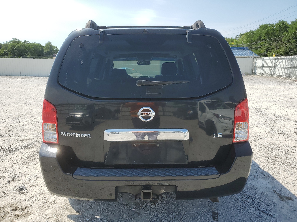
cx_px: 148
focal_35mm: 26
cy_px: 111
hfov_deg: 67.3
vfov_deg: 53.1
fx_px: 223
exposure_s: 1/2500
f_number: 1.5
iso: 50
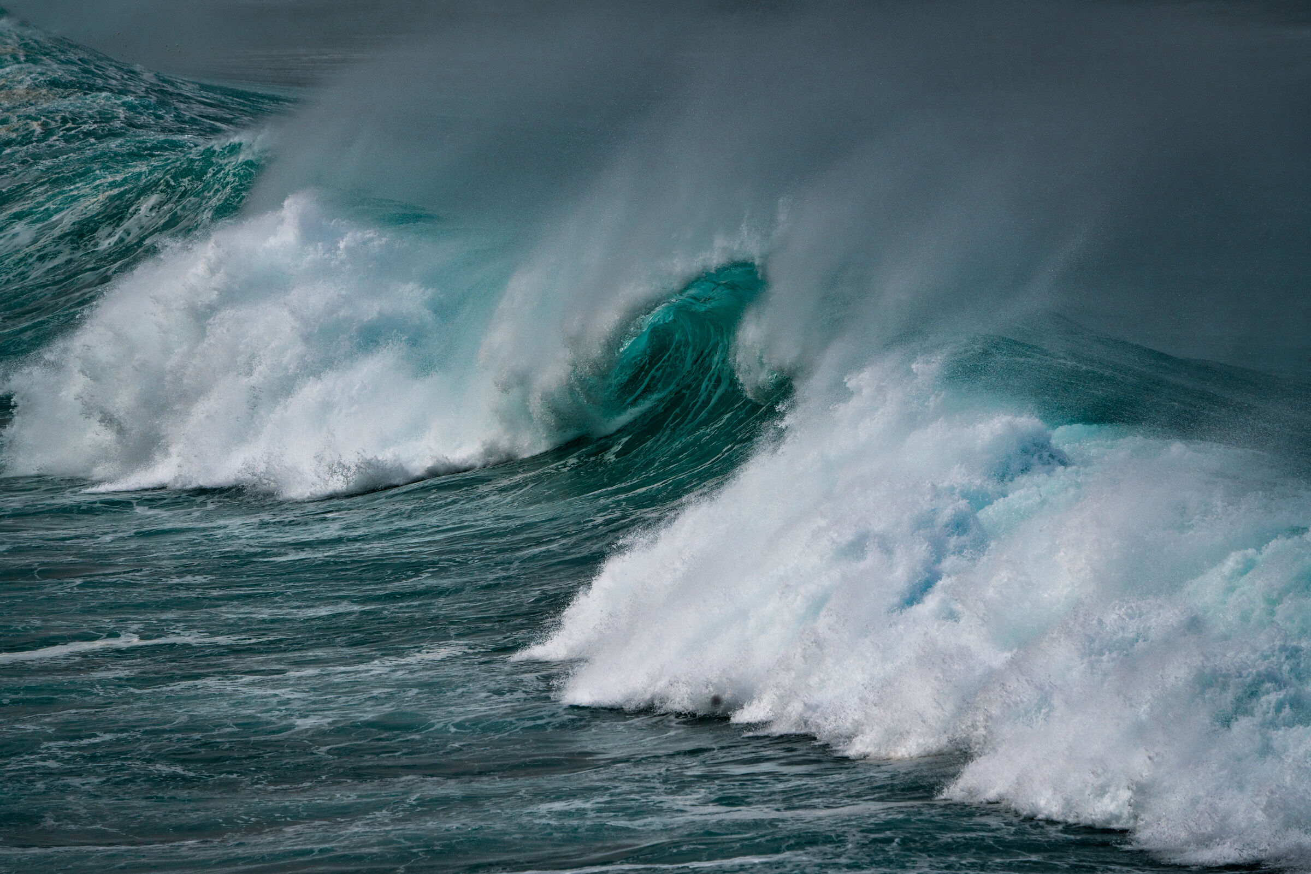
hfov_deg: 5.2
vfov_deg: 3.4
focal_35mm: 400
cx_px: 656
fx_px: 14568
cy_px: 437
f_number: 11
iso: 320
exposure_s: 1/1600
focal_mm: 400
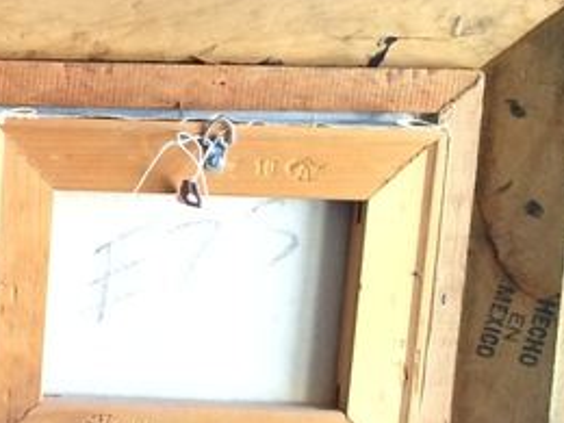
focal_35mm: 104
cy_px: 227
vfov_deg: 14.2
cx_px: -319
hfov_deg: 16.9
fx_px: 1694
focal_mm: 4.12
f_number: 2.2
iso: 80
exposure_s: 1/30
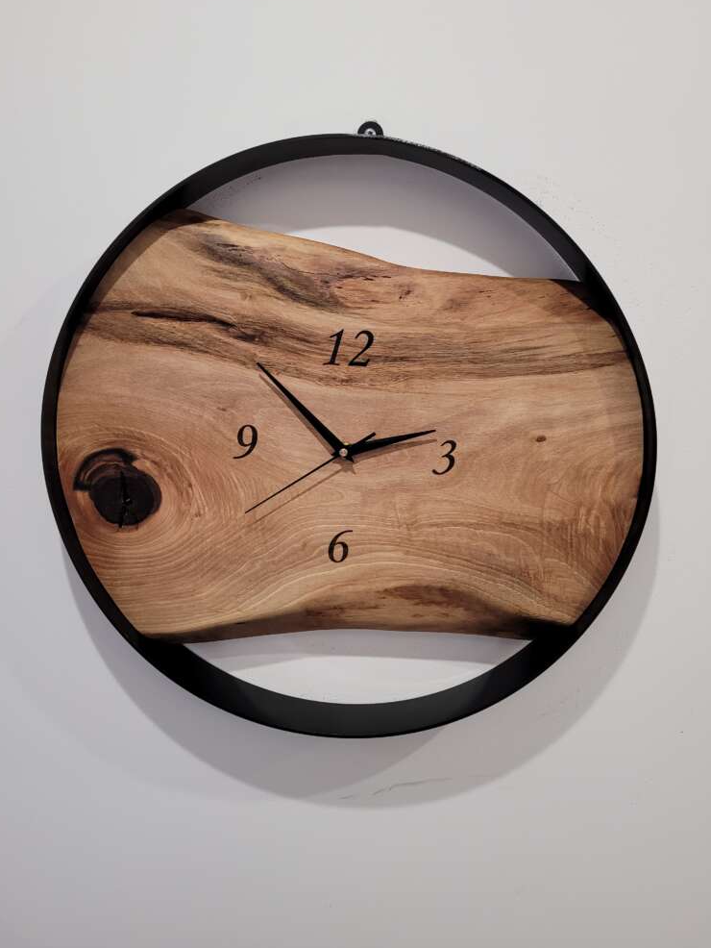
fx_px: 739
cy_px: 462
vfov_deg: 65.3
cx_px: 345
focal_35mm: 27
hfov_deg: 51.4
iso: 250
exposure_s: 1/100
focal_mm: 5.4
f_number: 1.8
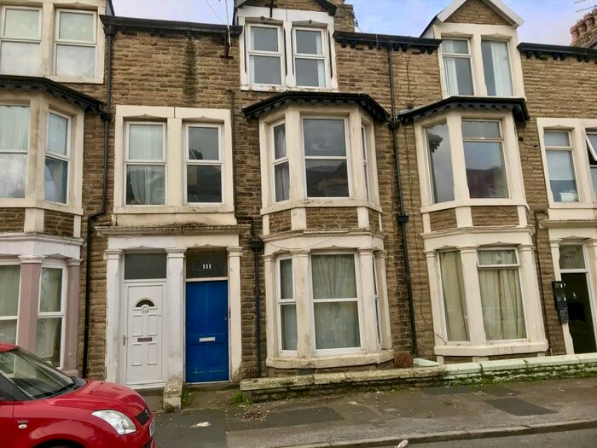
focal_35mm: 28
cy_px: 224
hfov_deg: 63.4
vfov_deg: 49.7
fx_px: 483
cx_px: 298
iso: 20
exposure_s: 1/397
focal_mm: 3.99
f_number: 1.8
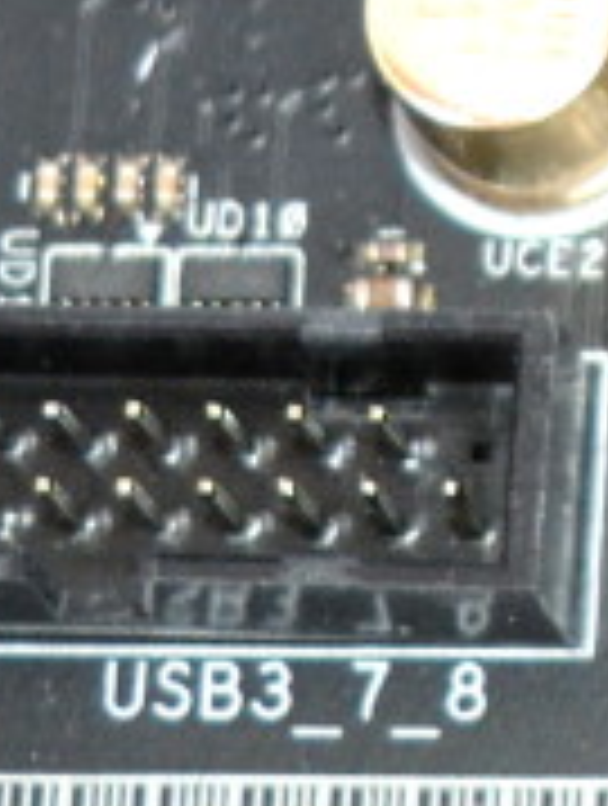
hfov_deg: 2.9
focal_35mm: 494
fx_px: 11528
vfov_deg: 4.0
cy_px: -847
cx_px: 2238
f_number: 5
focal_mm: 32
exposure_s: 1/200
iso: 320
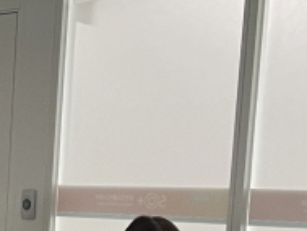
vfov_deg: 9.8
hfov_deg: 11.0
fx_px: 1305
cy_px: 346
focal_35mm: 147
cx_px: -459
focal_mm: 5.1
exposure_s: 1/60
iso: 250
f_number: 1.6
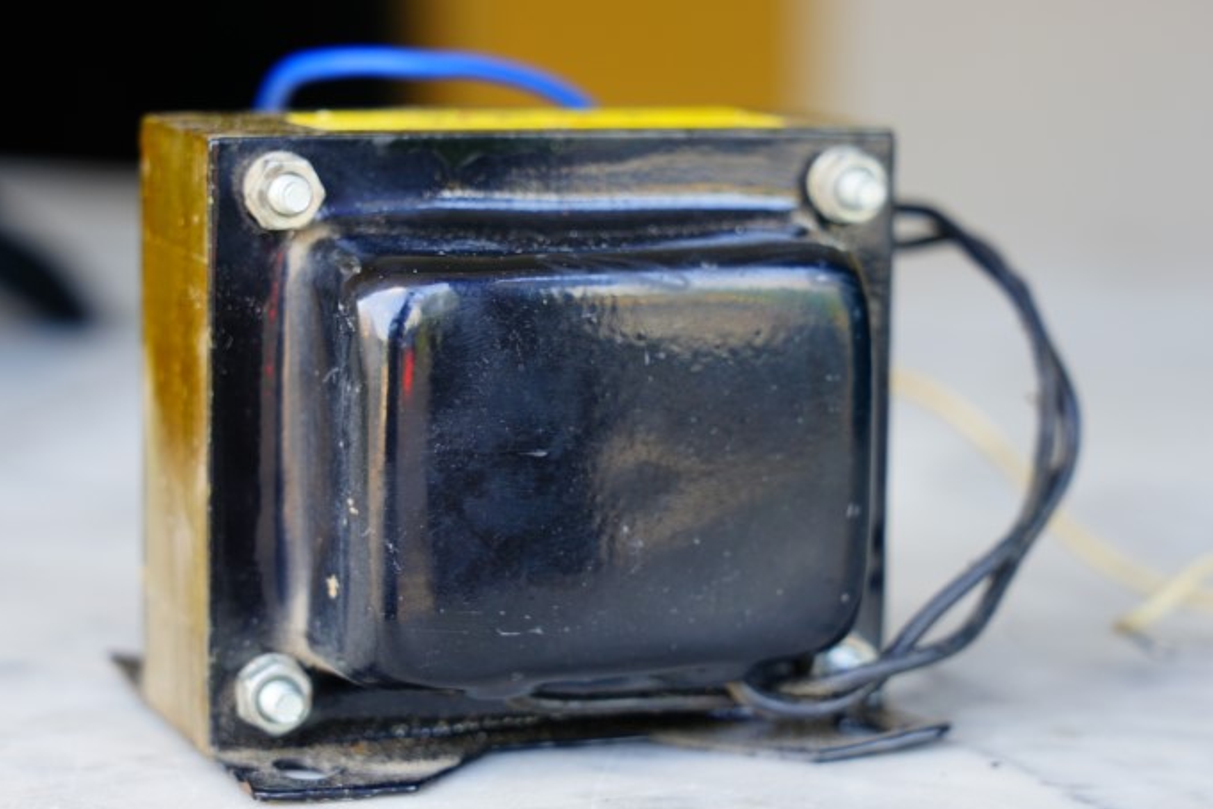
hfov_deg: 18.4
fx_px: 3740
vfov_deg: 12.3
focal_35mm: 111
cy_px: 424
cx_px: 577
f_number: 8
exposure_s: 1/20
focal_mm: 105
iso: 200
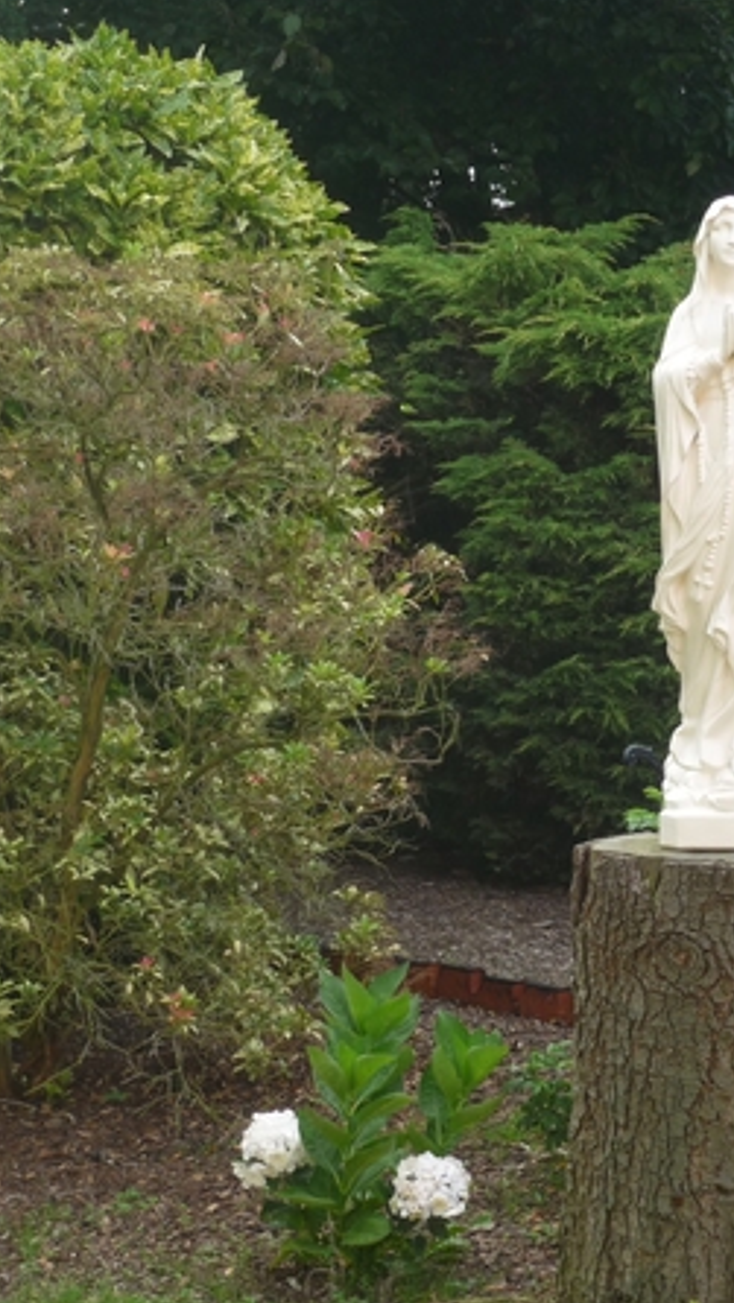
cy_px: 652
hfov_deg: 14.1
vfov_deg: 25.0
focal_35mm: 85
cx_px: 649
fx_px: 2940
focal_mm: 9.6
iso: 100
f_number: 3.5
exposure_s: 1/125
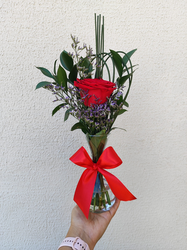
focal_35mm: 24
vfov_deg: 71.6
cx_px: 94
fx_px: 173
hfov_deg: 56.8
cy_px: 125
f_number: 1.89
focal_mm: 5.89
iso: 76
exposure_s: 1/120
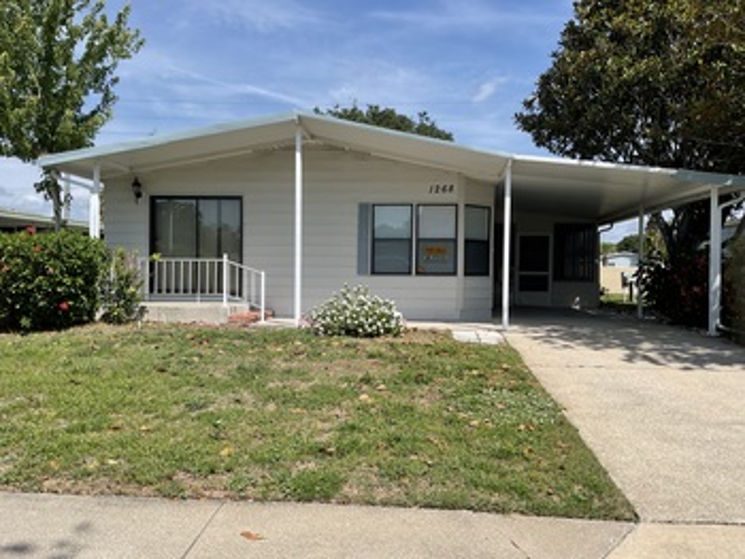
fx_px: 625
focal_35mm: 29
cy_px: 280
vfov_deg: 48.3
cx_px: 372
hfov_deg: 61.6
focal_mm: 3
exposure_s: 1/2058
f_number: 1.8
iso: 16
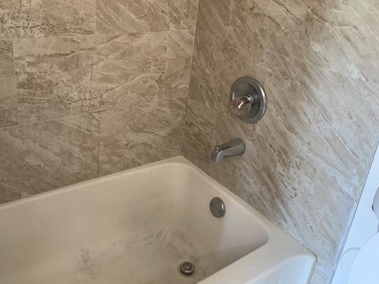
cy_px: 114
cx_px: 150
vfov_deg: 41.6
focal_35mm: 34
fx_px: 372
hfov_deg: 53.6
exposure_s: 1/40
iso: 250
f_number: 1.8
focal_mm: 4.25
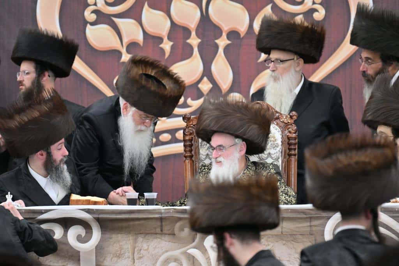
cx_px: 200
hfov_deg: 6.9
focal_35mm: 300
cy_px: 133
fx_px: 3324
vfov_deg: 4.6
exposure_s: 1/200
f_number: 2.8
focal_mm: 200
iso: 800
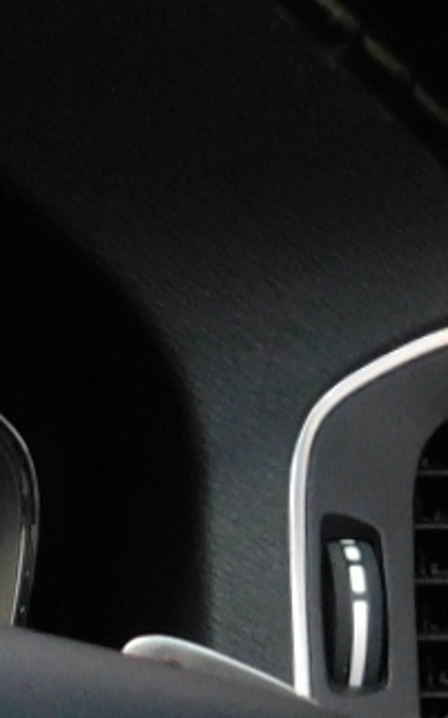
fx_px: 2366
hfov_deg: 10.6
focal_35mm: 121
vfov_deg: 15.6
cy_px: 1139
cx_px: -140
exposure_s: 1/20
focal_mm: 4
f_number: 3
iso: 400
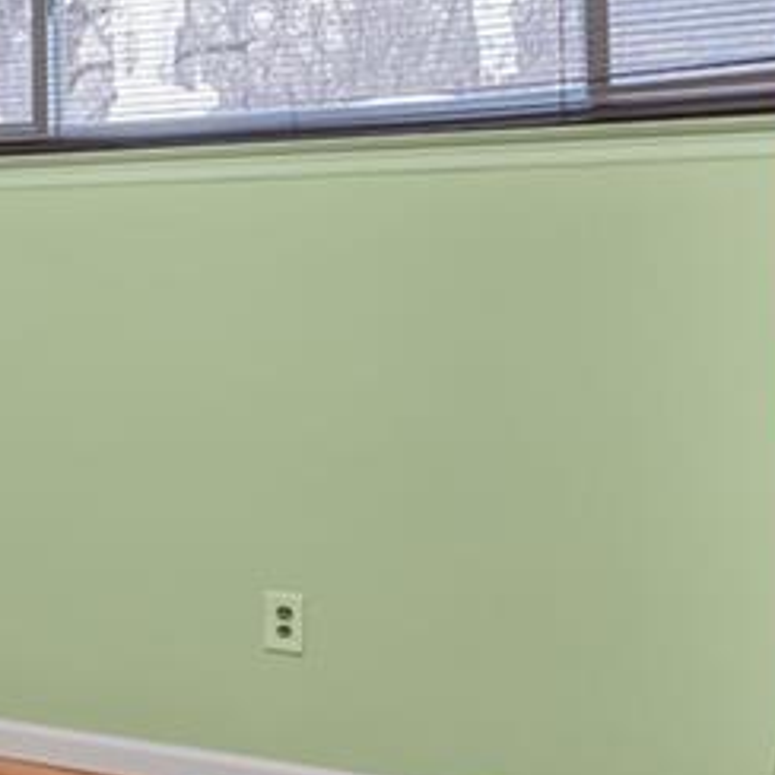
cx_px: -156
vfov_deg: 29.8
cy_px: 254
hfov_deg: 26.7
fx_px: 1444
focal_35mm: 57
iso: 50
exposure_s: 1/50
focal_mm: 16
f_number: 5
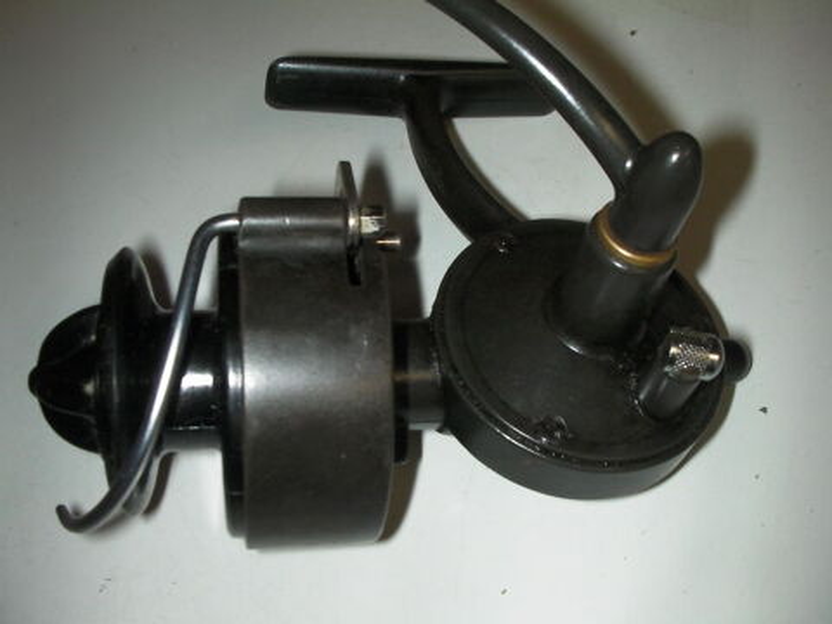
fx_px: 913
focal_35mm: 38
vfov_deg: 37.7
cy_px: 312
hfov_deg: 49.0
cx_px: 416
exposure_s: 1/30
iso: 200
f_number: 5.6
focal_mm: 6.3
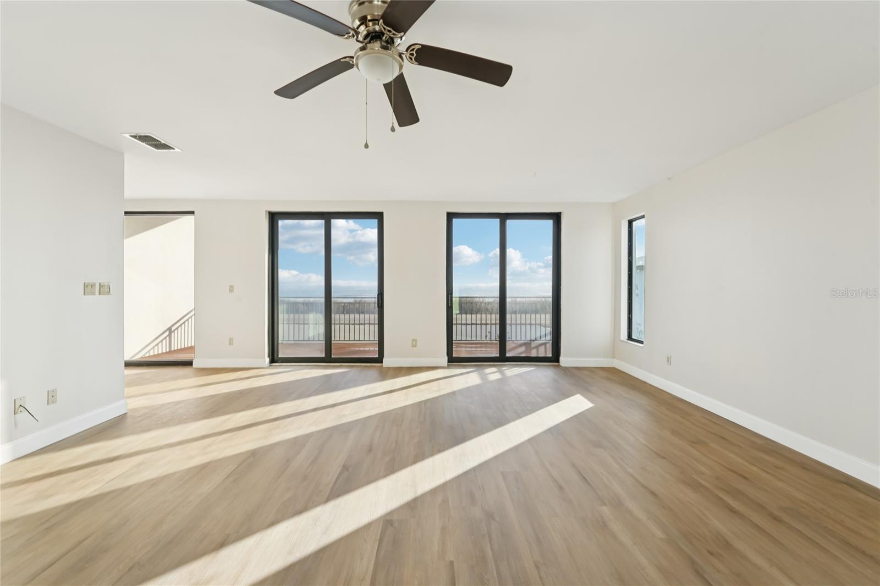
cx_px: 440
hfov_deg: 101.5
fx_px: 359
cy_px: 293
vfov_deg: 78.4
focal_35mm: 15
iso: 100
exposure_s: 1/20
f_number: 10
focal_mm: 14.7
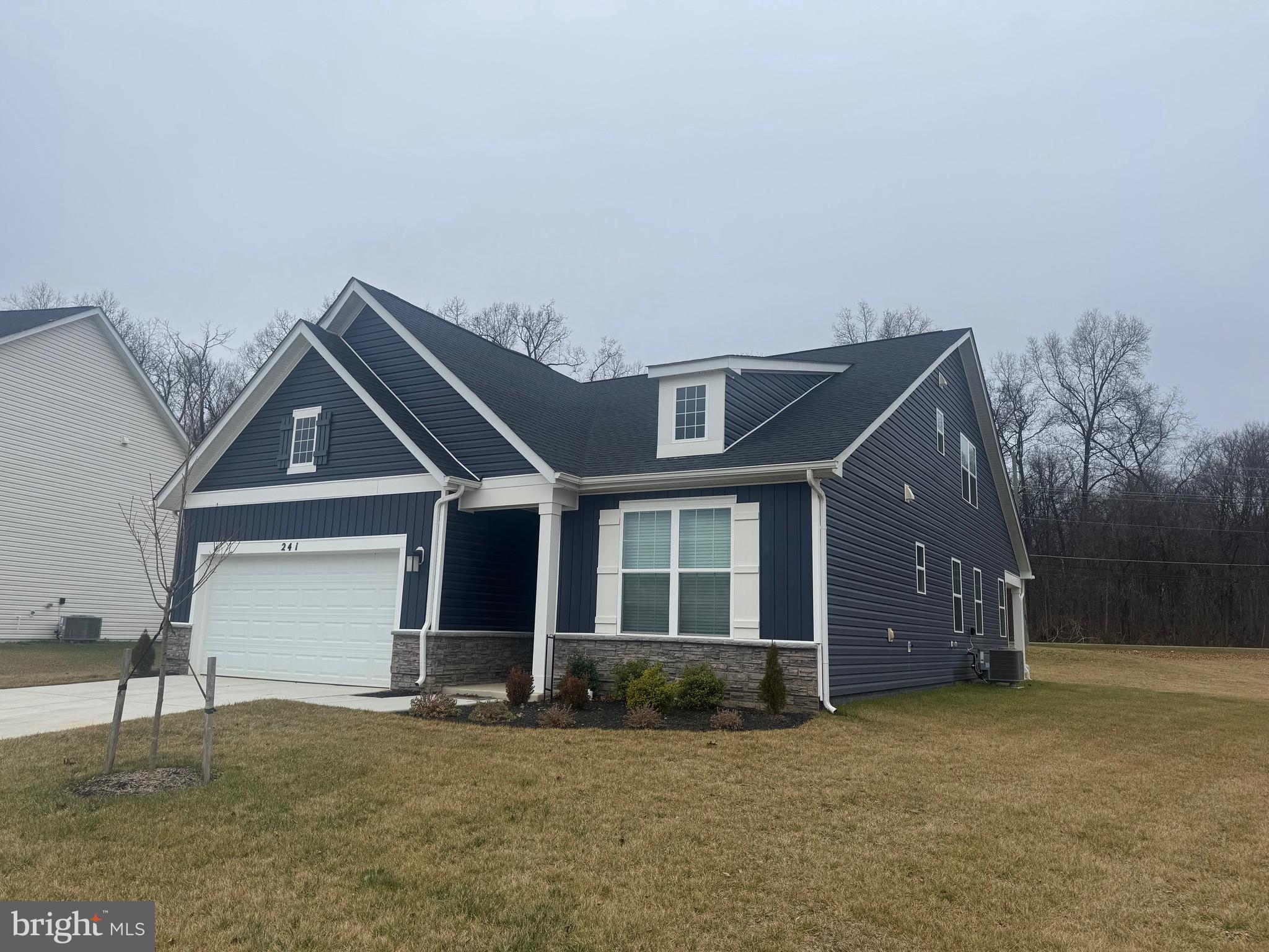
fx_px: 880
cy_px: 476
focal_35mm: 24
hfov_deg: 71.6
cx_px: 634
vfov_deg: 56.8
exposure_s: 1/3096
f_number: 1.78
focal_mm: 6.76
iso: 80
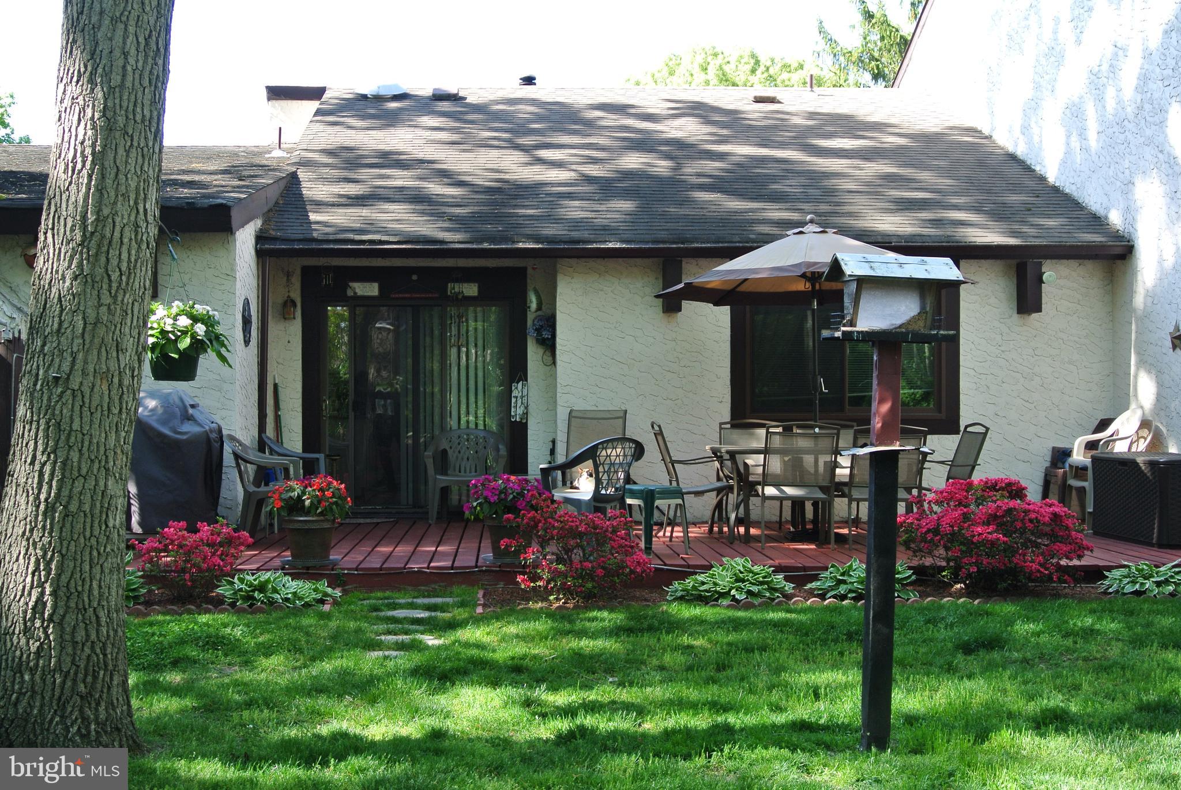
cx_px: 590
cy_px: 395
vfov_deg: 29.9
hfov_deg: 43.6
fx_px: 1478
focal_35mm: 45
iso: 100
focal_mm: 16.9
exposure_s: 1/80
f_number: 4.5
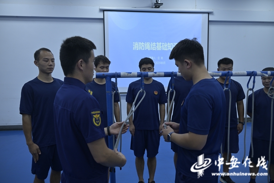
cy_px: 92
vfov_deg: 47.9
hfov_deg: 67.4
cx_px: 137
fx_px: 205
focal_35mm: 27
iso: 320
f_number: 4.2
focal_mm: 27
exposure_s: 1/60
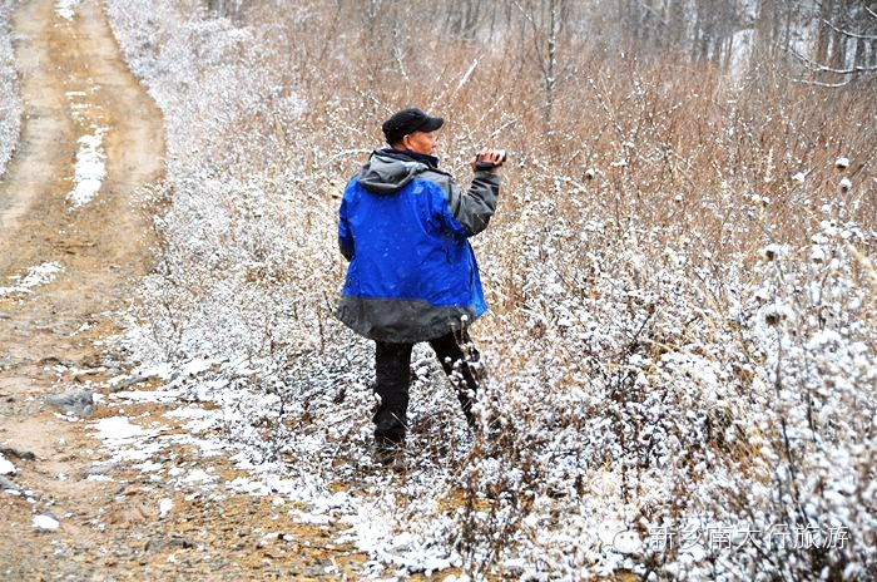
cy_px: 291
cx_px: 438
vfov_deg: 10.1
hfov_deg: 15.2
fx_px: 3283
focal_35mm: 135
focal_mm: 90
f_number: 6.7
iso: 200
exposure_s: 1/180
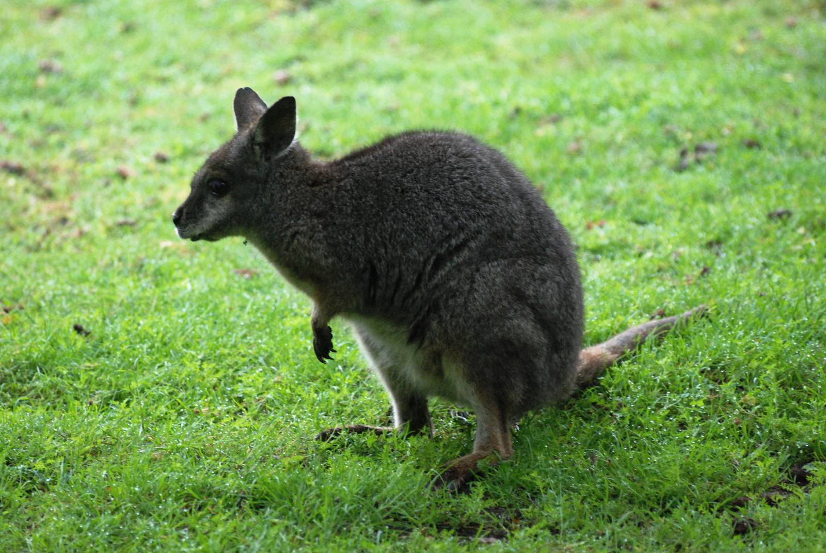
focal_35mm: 292
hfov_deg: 7.0
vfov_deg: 4.7
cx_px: 413
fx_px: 6719
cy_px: 276
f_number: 4.8
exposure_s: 1/160
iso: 1600
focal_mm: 195
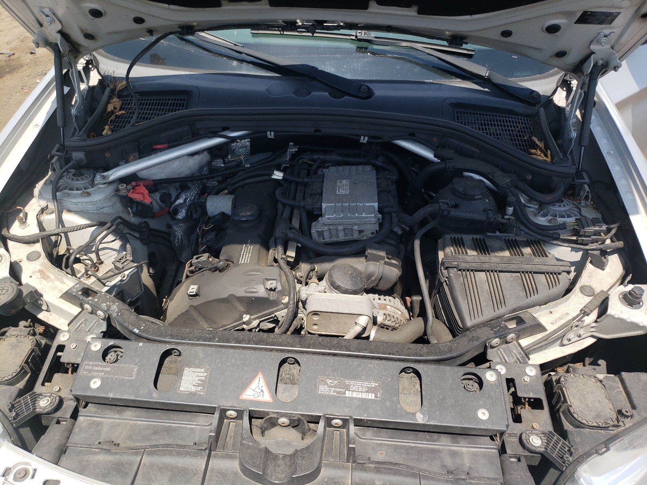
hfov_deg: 67.3
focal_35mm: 26
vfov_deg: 53.1
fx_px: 486
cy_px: 242
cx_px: 324
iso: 50
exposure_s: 1/1429
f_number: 1.5
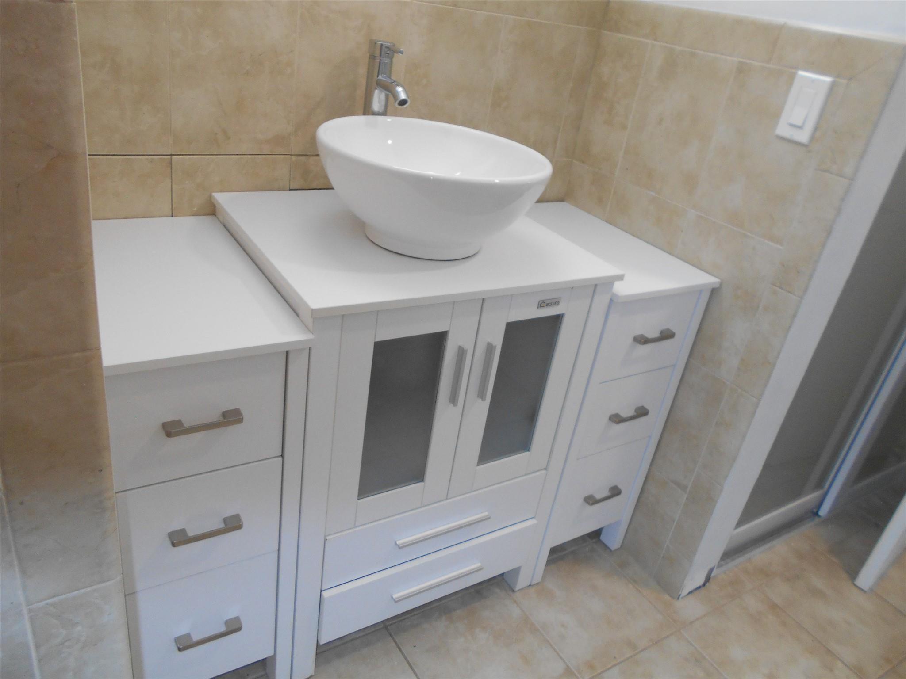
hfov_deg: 67.3
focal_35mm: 26
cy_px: 340
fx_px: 680
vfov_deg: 53.1
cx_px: 453
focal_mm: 4.6
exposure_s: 1/30
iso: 220
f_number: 3.2
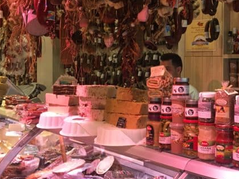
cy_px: 74
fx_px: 380
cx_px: 209
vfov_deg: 26.5
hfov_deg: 33.4
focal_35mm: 55
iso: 100
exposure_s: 1/33
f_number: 2.2
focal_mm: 4.15
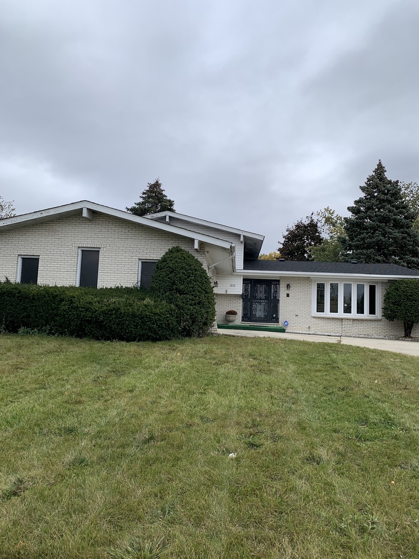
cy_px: 280
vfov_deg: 67.3
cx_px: 210
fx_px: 420
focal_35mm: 26
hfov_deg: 53.1
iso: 25
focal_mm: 4.25
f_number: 1.8
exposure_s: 1/1845
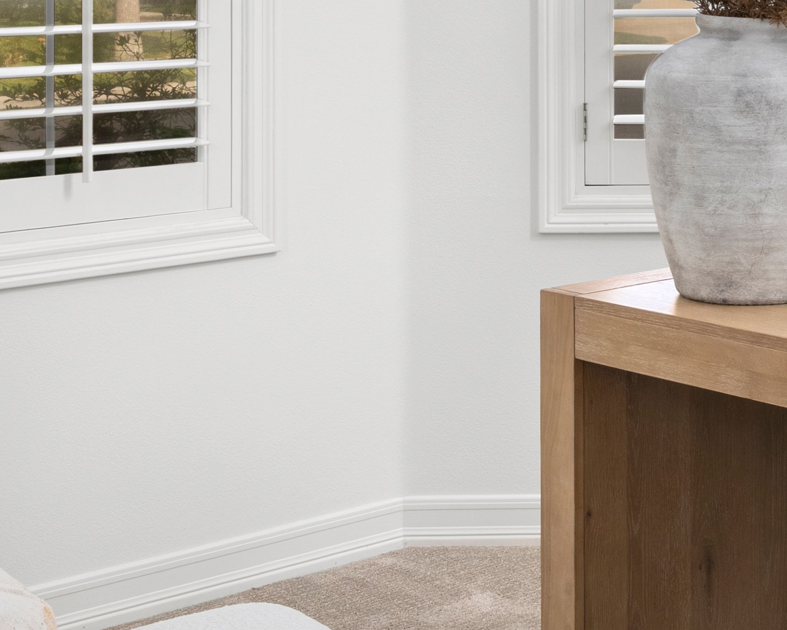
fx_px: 1933
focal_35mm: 83
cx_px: 827
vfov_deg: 17.8
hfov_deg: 22.0
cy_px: -72
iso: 200
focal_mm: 16
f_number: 9
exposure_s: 1/15
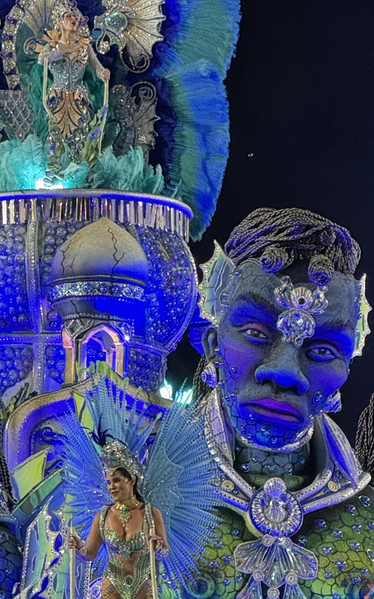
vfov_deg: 8.0
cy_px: 354
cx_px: 171
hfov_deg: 5.0
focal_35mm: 261
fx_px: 4258
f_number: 2.8
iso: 400
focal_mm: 15.66
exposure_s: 1/60
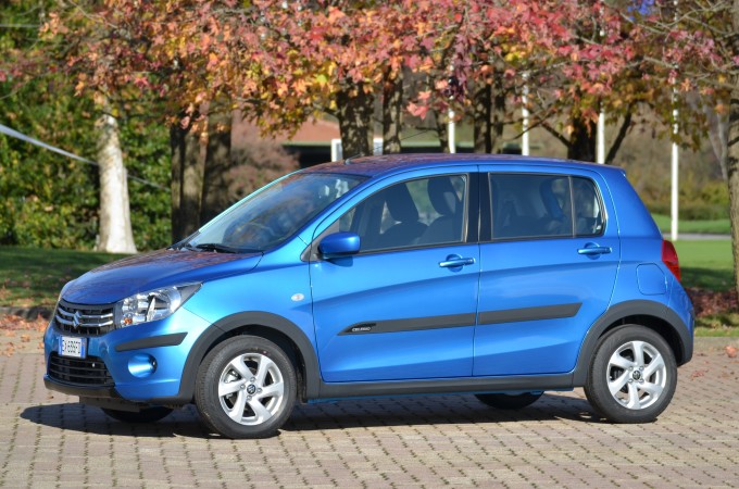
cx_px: 370
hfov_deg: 11.8
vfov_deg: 7.9
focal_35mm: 174
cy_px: 244
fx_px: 3563
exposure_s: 1/800
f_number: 4.2
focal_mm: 116
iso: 125
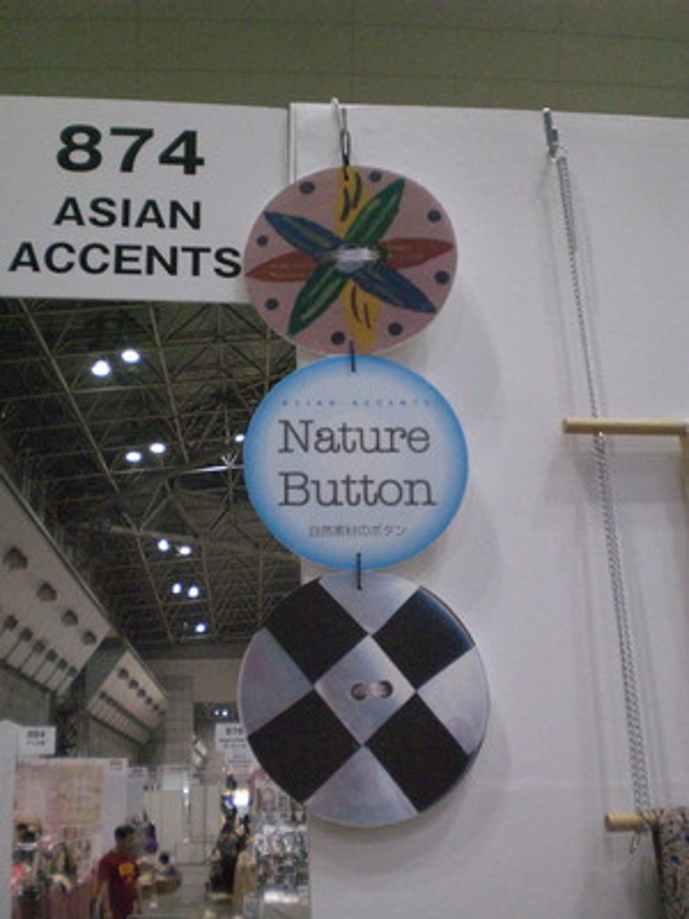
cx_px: 344
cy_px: 460
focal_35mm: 38
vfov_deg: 49.0
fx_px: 1008
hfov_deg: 37.7
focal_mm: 6.3
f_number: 3.1
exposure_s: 1/125
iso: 800
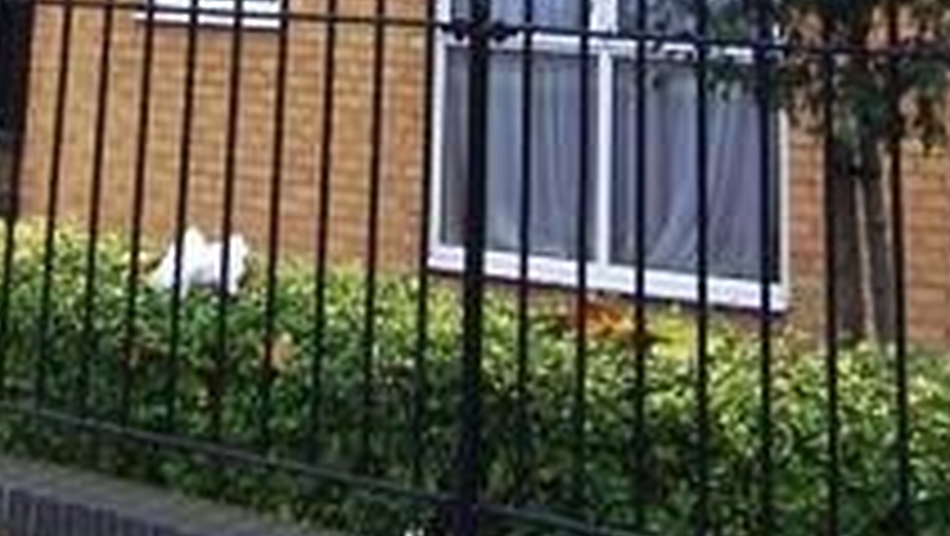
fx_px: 1916
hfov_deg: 27.7
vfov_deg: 13.8
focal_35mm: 76
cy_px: -504
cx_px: 333
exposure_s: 1/50
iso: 64
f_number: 2.8
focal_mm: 3.8
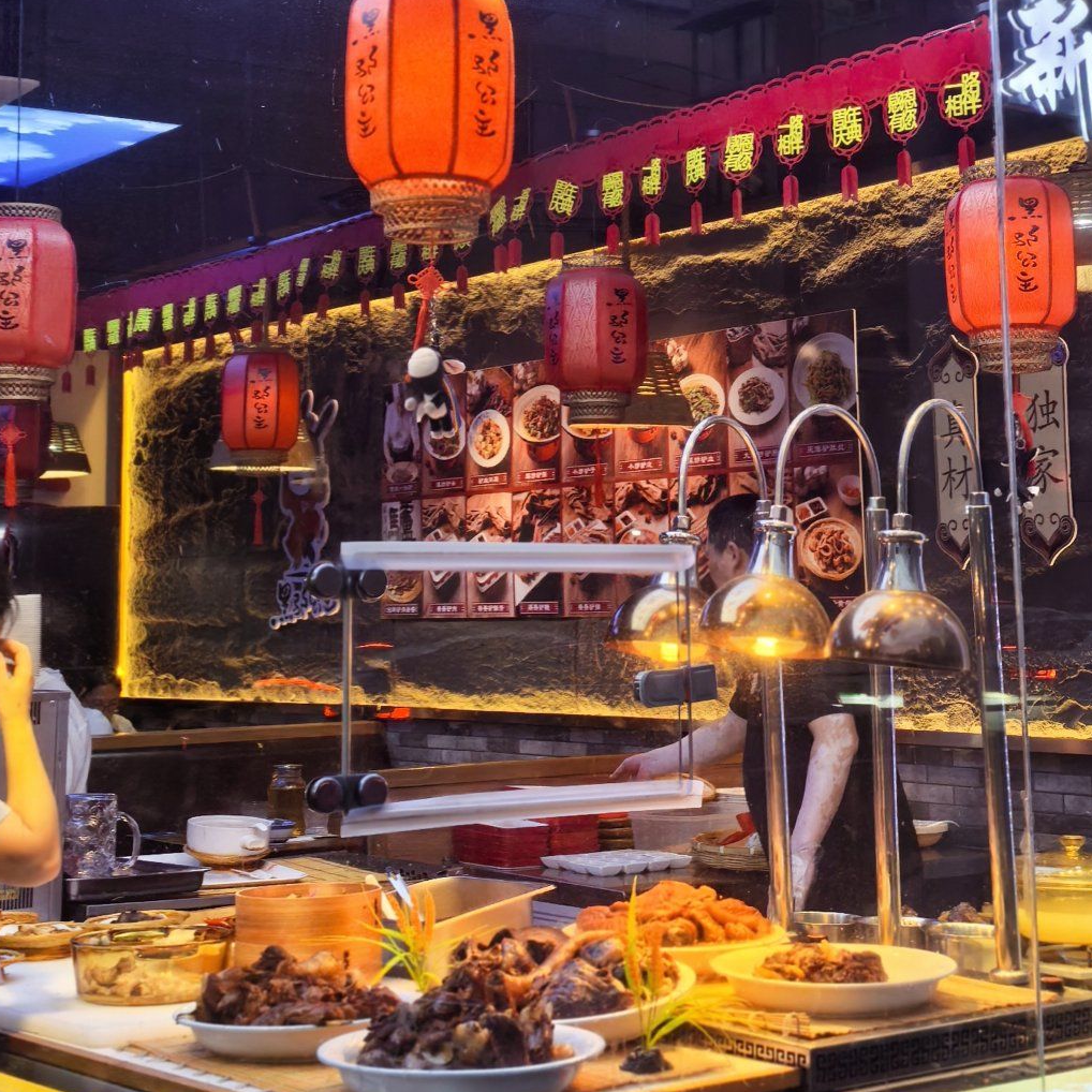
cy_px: 199
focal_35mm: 64
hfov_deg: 26.9
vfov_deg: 26.3
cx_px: 590
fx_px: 2284
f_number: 2
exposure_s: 1/100
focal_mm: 5.75
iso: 50
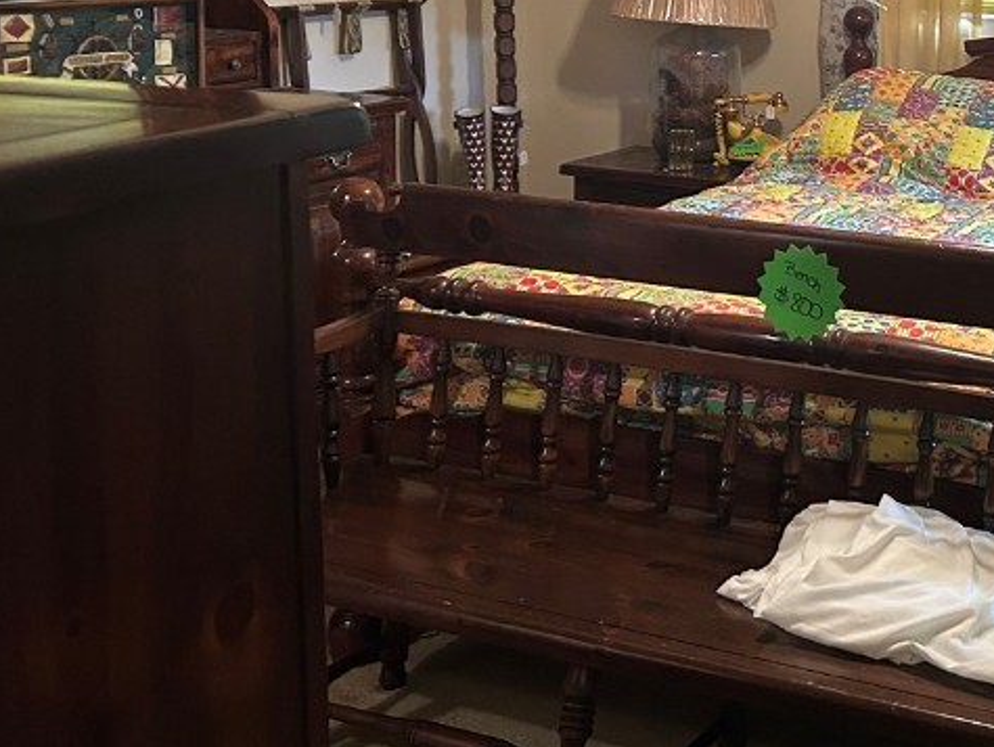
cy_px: 94
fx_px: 1609
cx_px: 967
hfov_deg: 32.0
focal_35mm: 56
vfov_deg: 25.4
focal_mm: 5.7
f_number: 1.5
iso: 250
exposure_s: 1/60
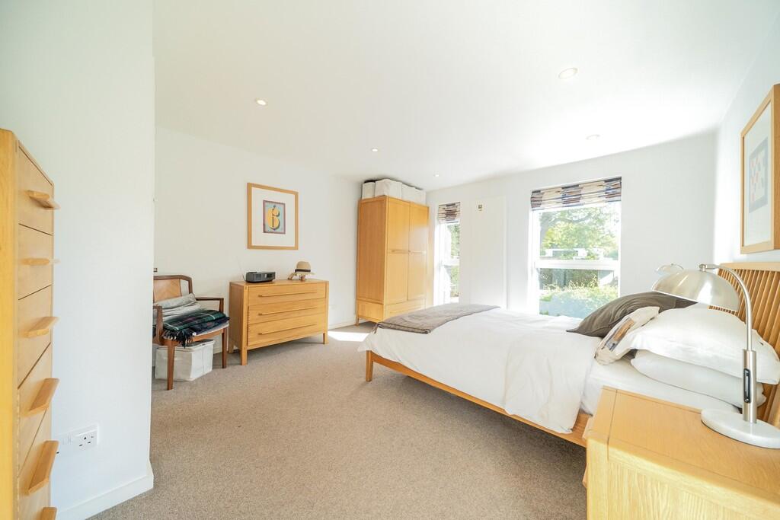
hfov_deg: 112.6
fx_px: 260
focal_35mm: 12
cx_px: 390
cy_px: 260
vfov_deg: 90.0
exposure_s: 1/80
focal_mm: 12
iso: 500
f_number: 6.3
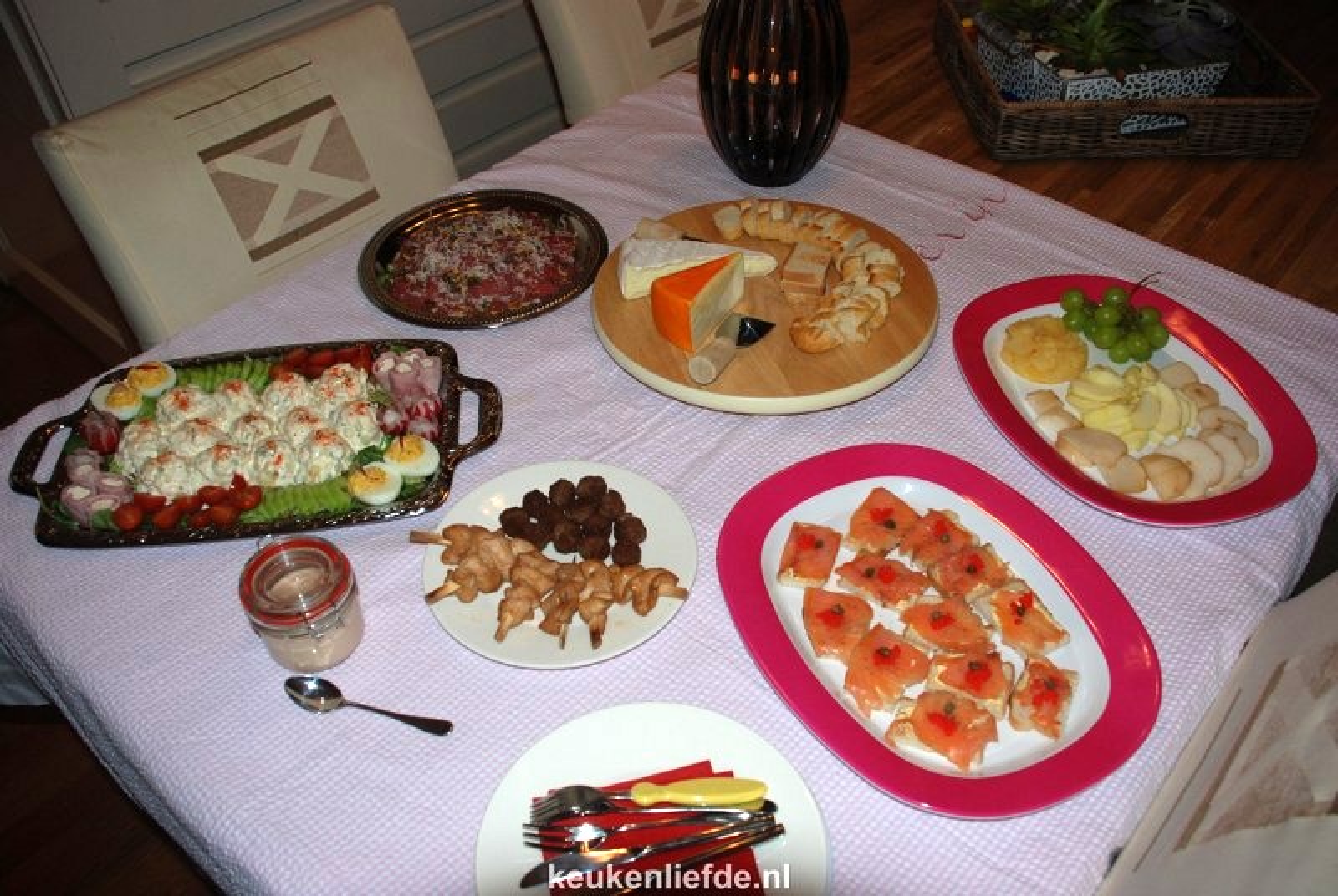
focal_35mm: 30
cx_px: 669
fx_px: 1117
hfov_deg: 61.9
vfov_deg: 43.7
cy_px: 448
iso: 160
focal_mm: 20
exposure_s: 1/60
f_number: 3.8
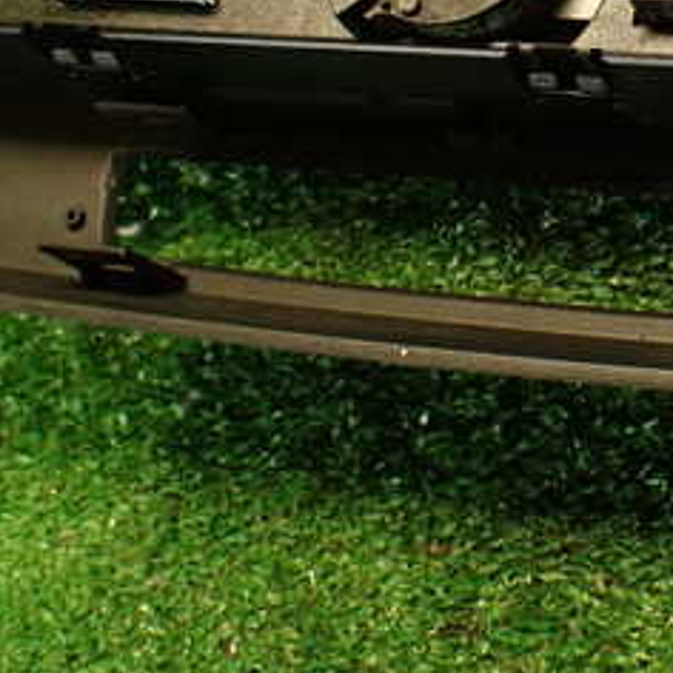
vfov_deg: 23.2
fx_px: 1584
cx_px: 579
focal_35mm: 72
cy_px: 40
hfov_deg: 23.5
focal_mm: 5.79
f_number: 2.4
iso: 400
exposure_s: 1/30
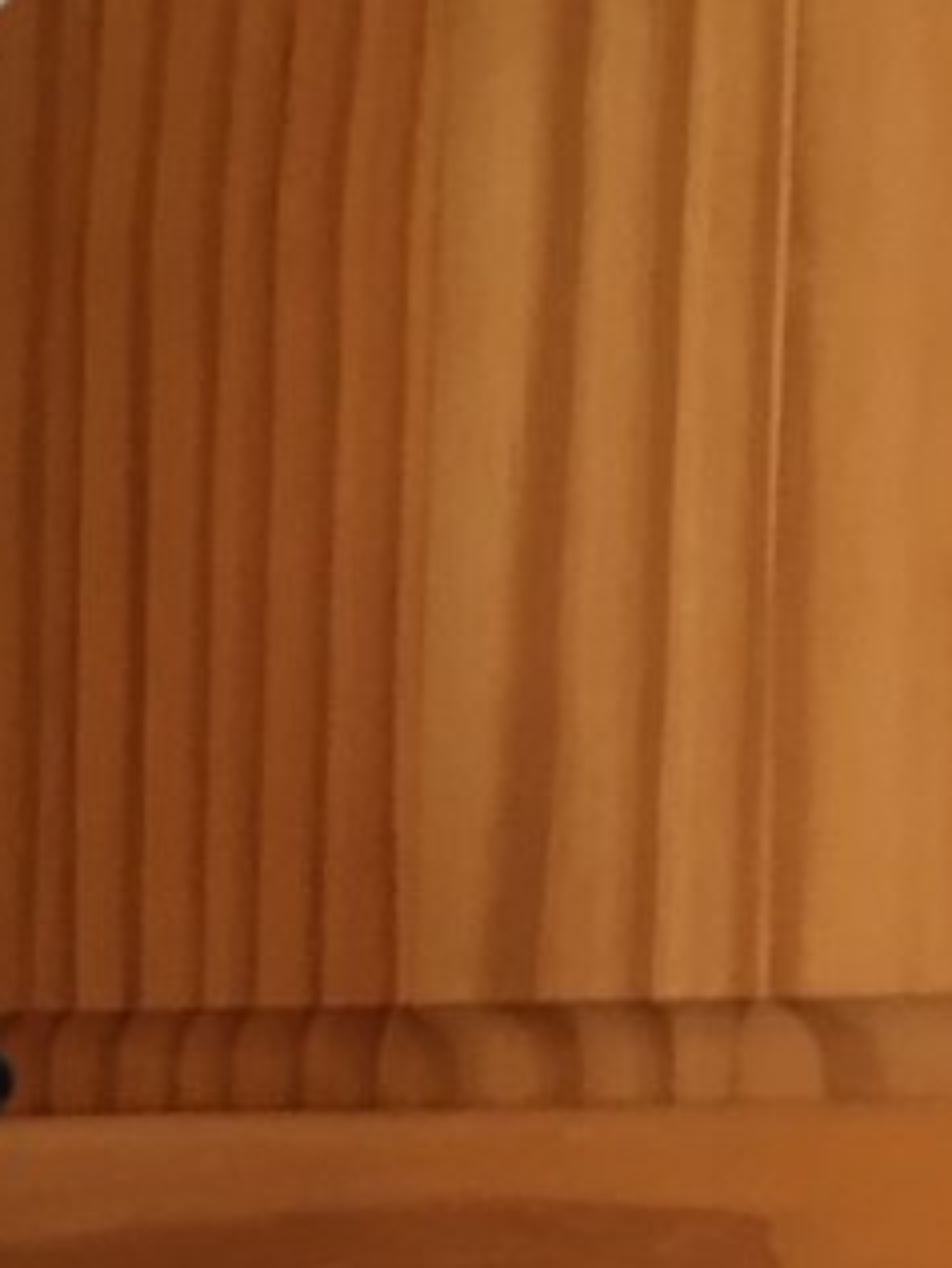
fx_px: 4471
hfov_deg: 11.0
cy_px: 1478
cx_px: -968
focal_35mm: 122
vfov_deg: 15.6
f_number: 2.2
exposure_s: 1/33
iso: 125
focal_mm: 4.15
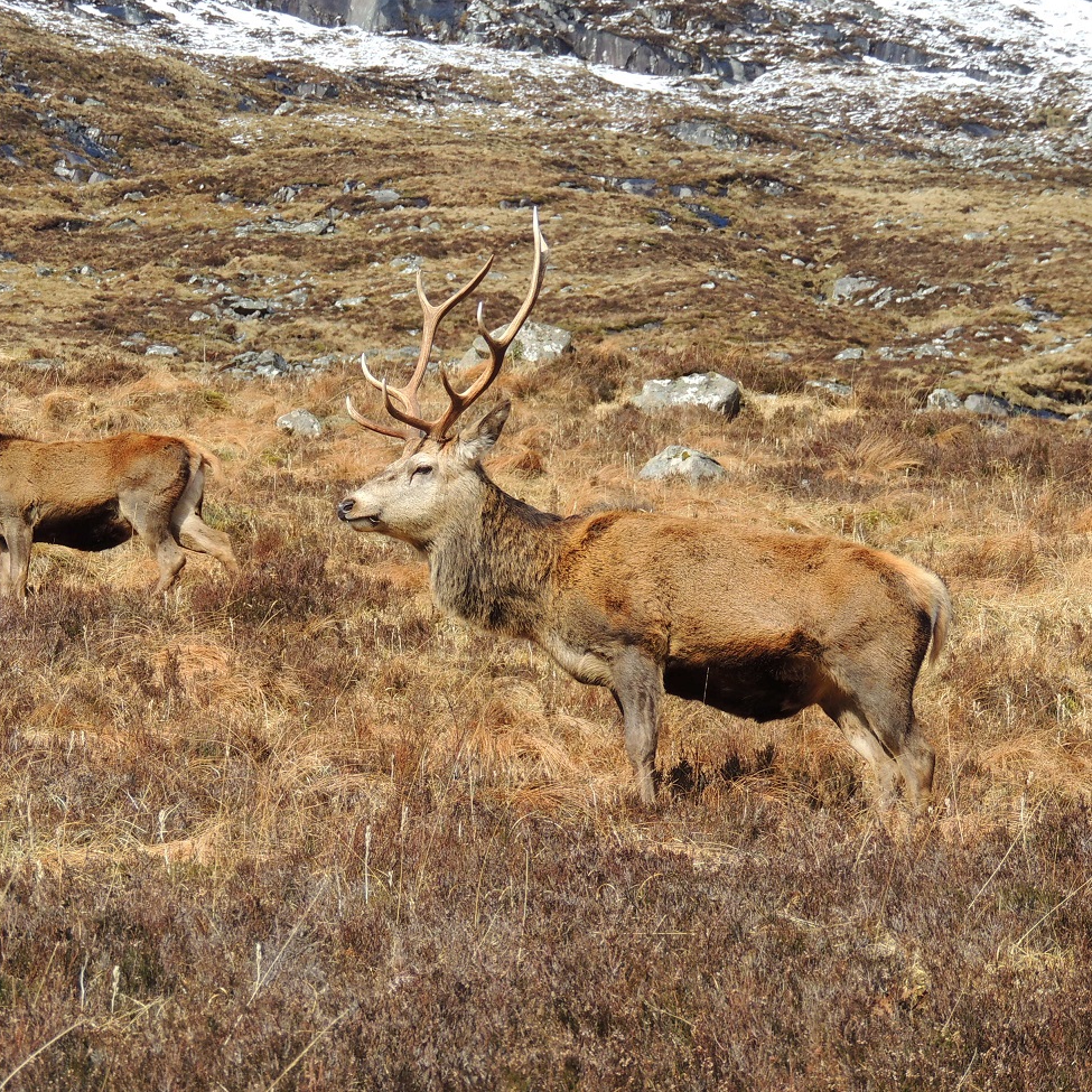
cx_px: 365
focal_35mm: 219
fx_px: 7816
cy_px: 544
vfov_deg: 8.0
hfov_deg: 8.0
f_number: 4.6
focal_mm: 33
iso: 100
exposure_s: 1/250
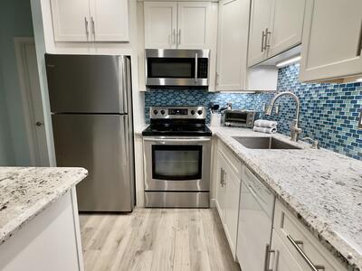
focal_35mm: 14
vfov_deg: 85.7
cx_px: 181
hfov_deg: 102.1
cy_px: 136
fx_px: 146
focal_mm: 2.22
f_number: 2.2
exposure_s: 1/120
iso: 160
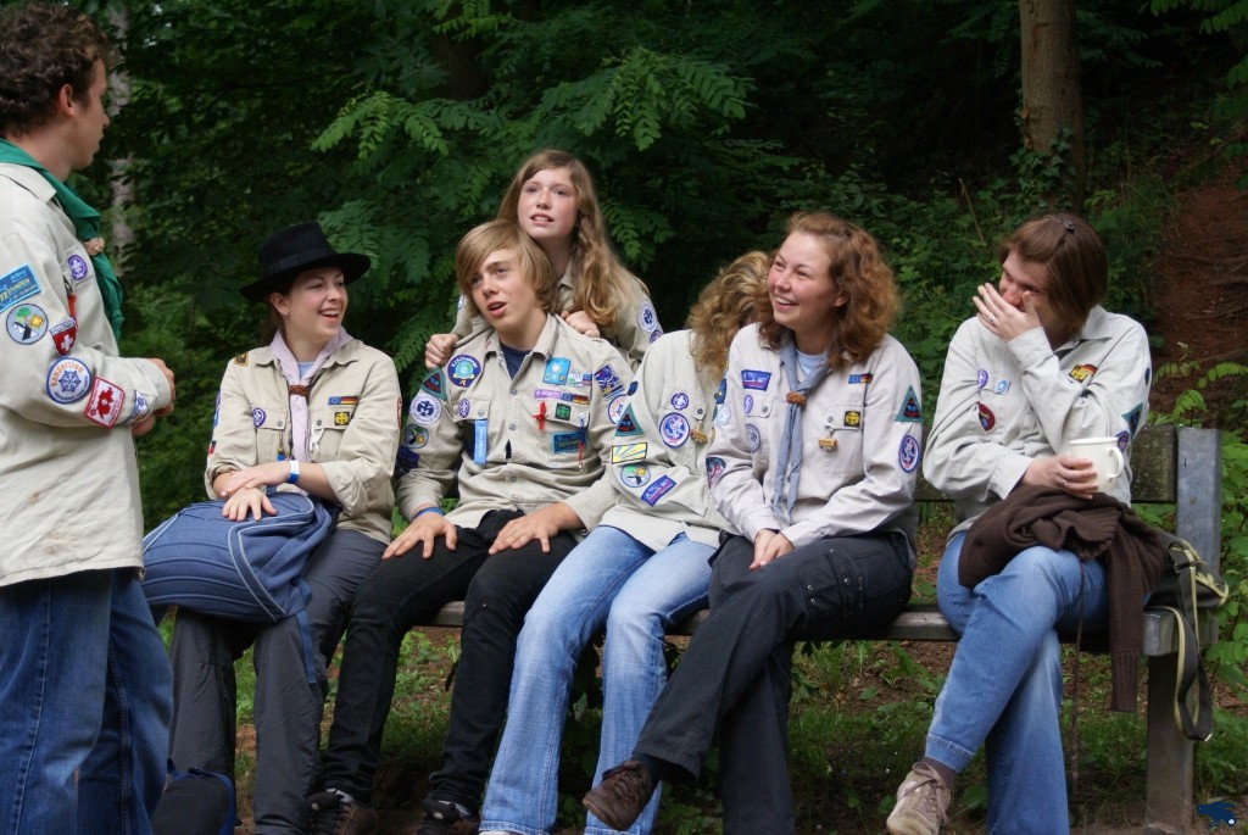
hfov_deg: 27.0
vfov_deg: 18.2
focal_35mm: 75
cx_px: 624
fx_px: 2603
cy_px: 418
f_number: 5.6
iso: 400
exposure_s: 1/160
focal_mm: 50
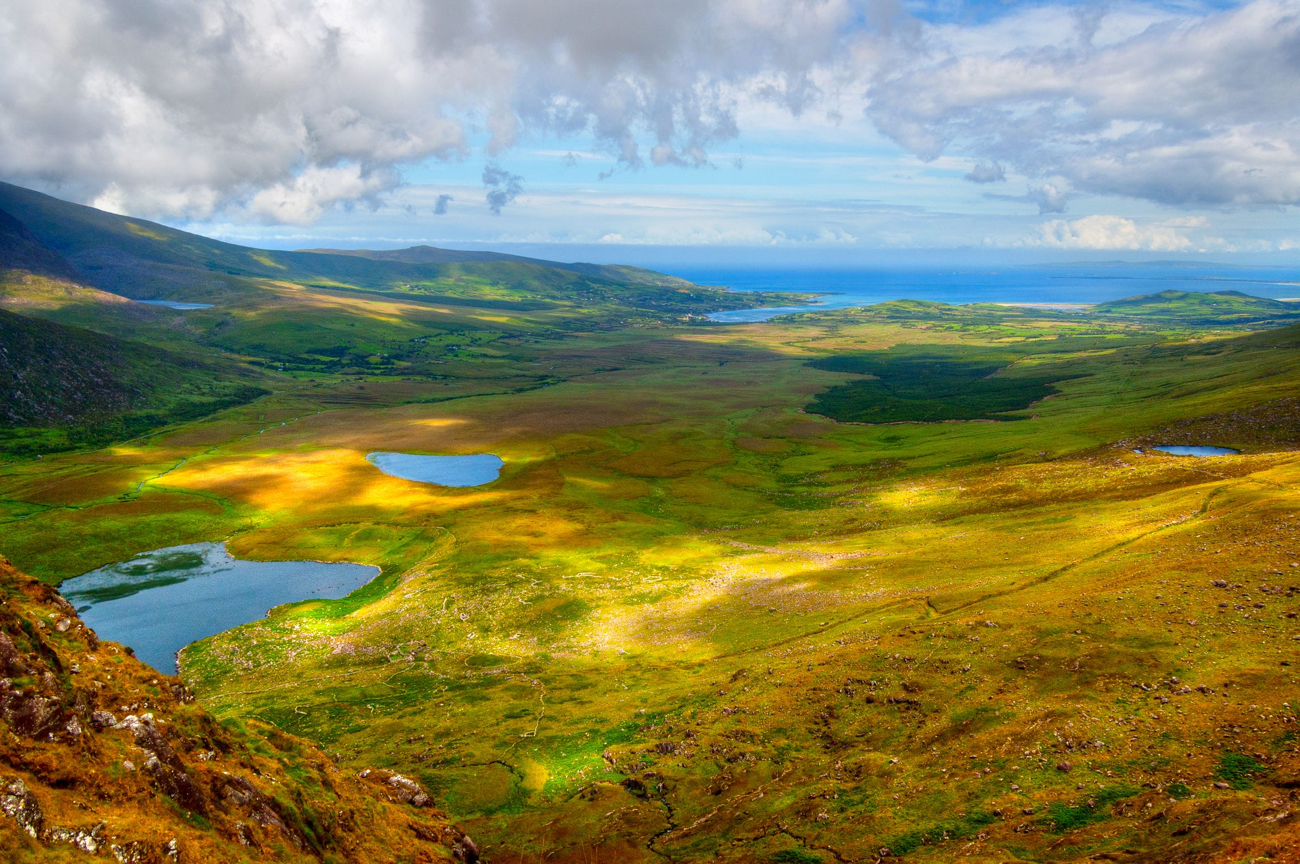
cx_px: 650
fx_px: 974
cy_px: 432
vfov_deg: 47.8
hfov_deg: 67.4
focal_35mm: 27
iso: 200
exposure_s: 1/320
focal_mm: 18
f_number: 10
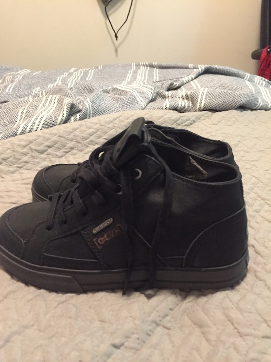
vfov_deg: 61.7
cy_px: 181
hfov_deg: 48.2
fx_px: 303
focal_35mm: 29
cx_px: 136
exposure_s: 1/15
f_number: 2.2
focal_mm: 4.15
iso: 400
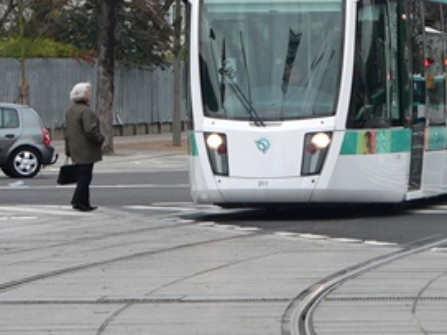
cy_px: 48
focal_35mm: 283
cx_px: 324
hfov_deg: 7.0
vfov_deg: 5.2
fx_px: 3654
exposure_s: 1/125
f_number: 3.7
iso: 100
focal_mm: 17.9
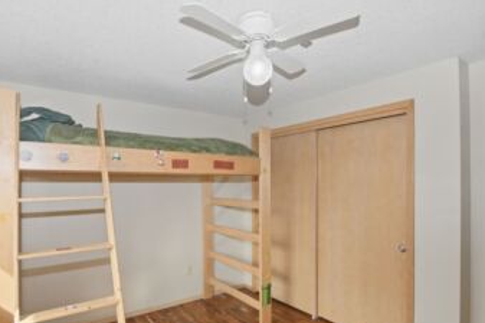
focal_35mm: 19
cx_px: 217
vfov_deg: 64.0
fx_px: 256
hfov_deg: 86.7
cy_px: 190
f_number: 10
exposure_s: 1/10
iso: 320
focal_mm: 11
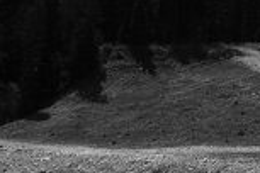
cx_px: 411
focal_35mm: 100
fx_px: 722
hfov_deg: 17.8
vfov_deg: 13.0
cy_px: -85
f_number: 7.1
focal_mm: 17
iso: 200
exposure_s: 1/1250
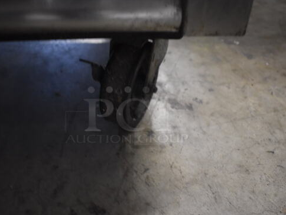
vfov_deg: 35.9
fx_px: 330
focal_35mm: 40
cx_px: 128
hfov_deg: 46.7
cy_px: 114
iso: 3200
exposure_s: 1/40
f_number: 3.8
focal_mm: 22
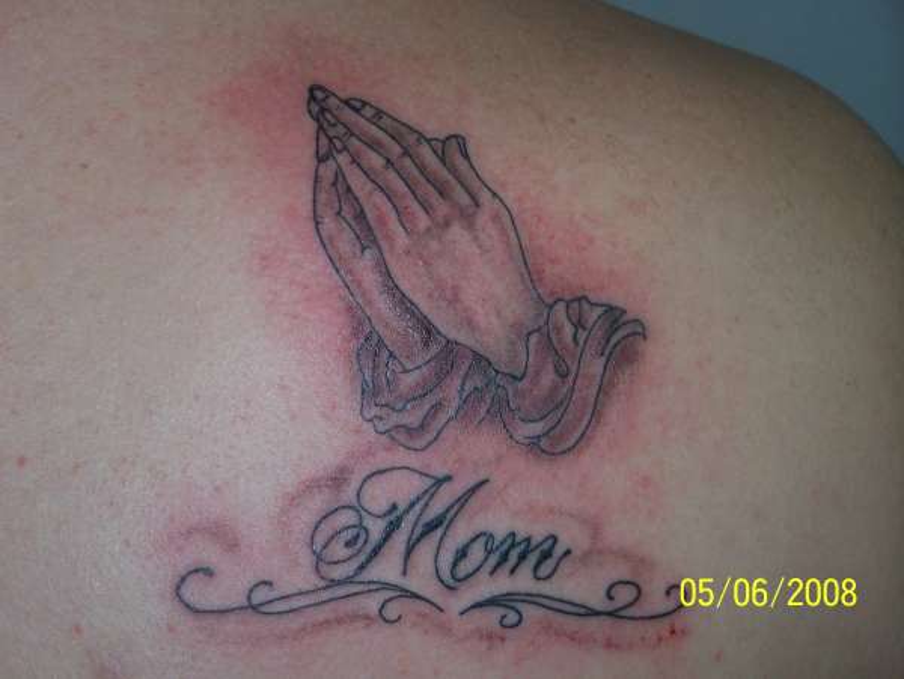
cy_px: 340
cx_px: 452
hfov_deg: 16.8
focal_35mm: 117
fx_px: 3058
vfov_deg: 12.7
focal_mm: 19.4
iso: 200
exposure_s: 1/100
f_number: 3.2
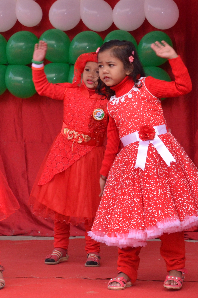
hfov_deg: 10.1
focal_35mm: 134
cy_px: 142
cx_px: 194
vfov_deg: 15.3
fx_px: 1108
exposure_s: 1/160
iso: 500
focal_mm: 35
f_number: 11
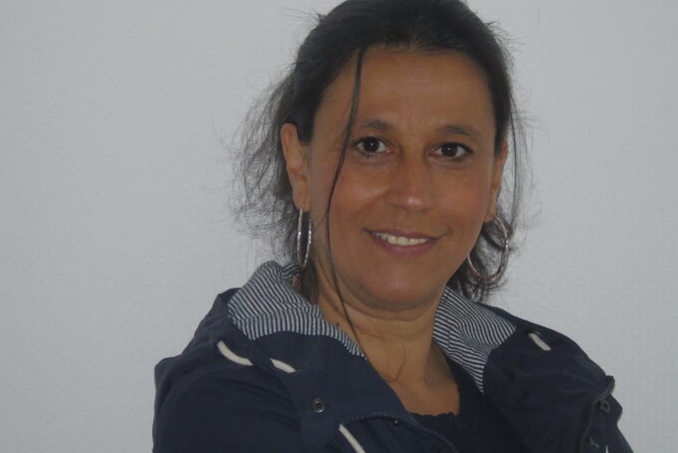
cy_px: 180
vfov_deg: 7.2
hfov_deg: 10.8
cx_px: 351
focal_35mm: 191
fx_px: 3599
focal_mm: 29
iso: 200
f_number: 4.9
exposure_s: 1/60
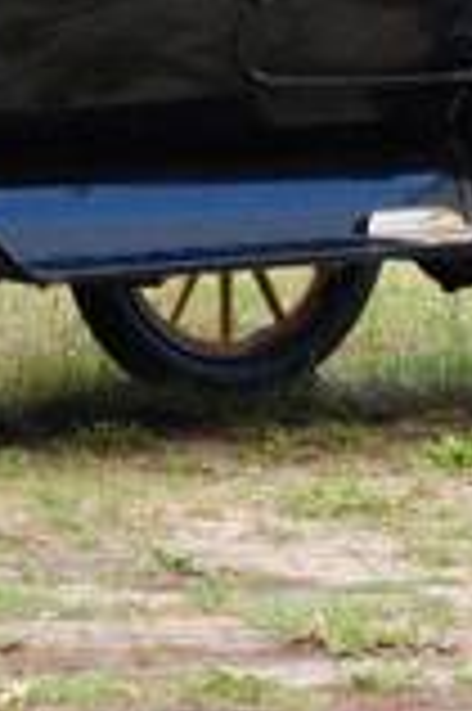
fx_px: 9302
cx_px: -56
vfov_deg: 4.4
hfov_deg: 2.9
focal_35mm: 472
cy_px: -58
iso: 1600
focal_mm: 92
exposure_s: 1/640
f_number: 6.3
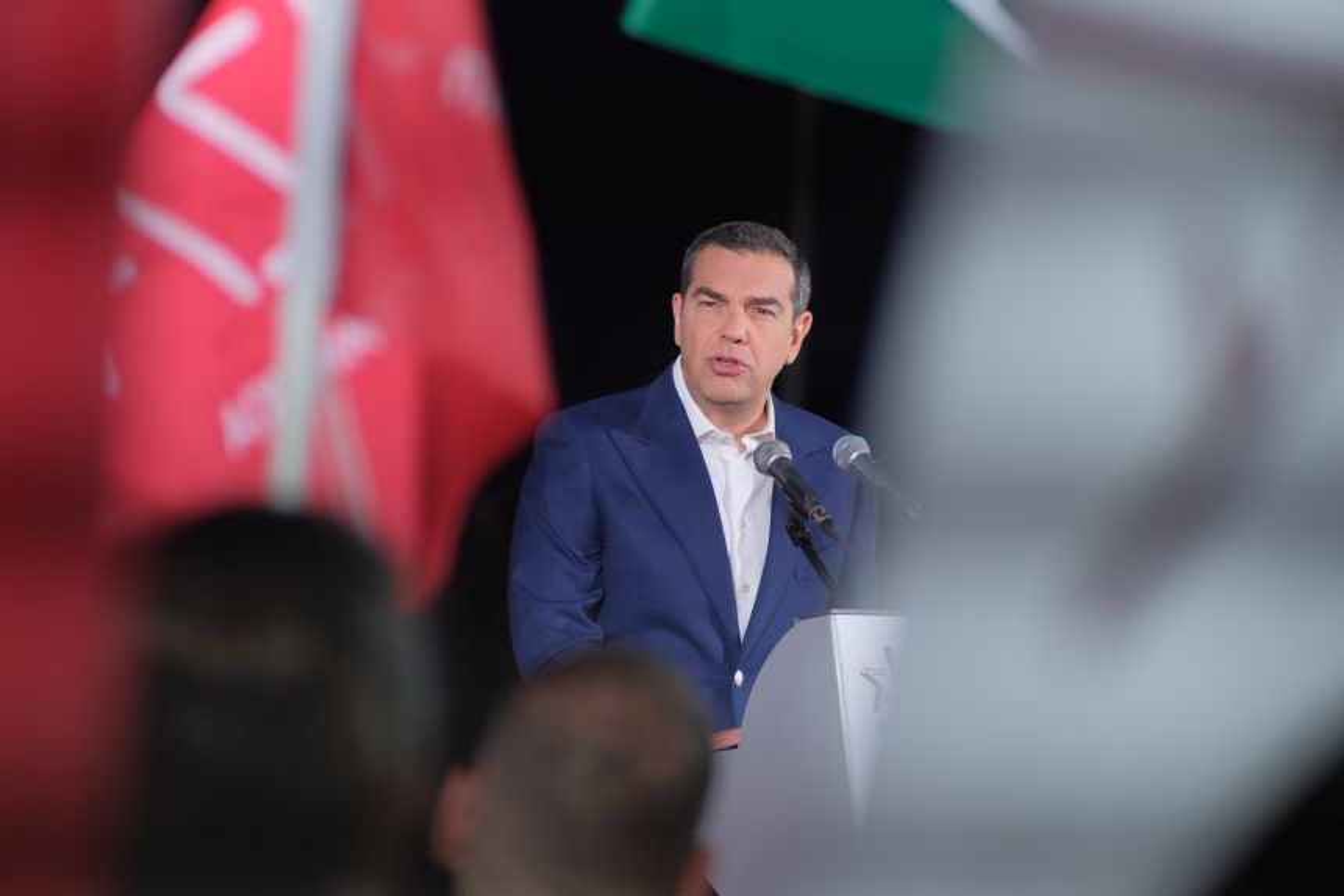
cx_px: 672
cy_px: 448
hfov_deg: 16.0
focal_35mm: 128
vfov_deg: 10.7
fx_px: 4777
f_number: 1.8
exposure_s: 1/250
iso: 640
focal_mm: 85
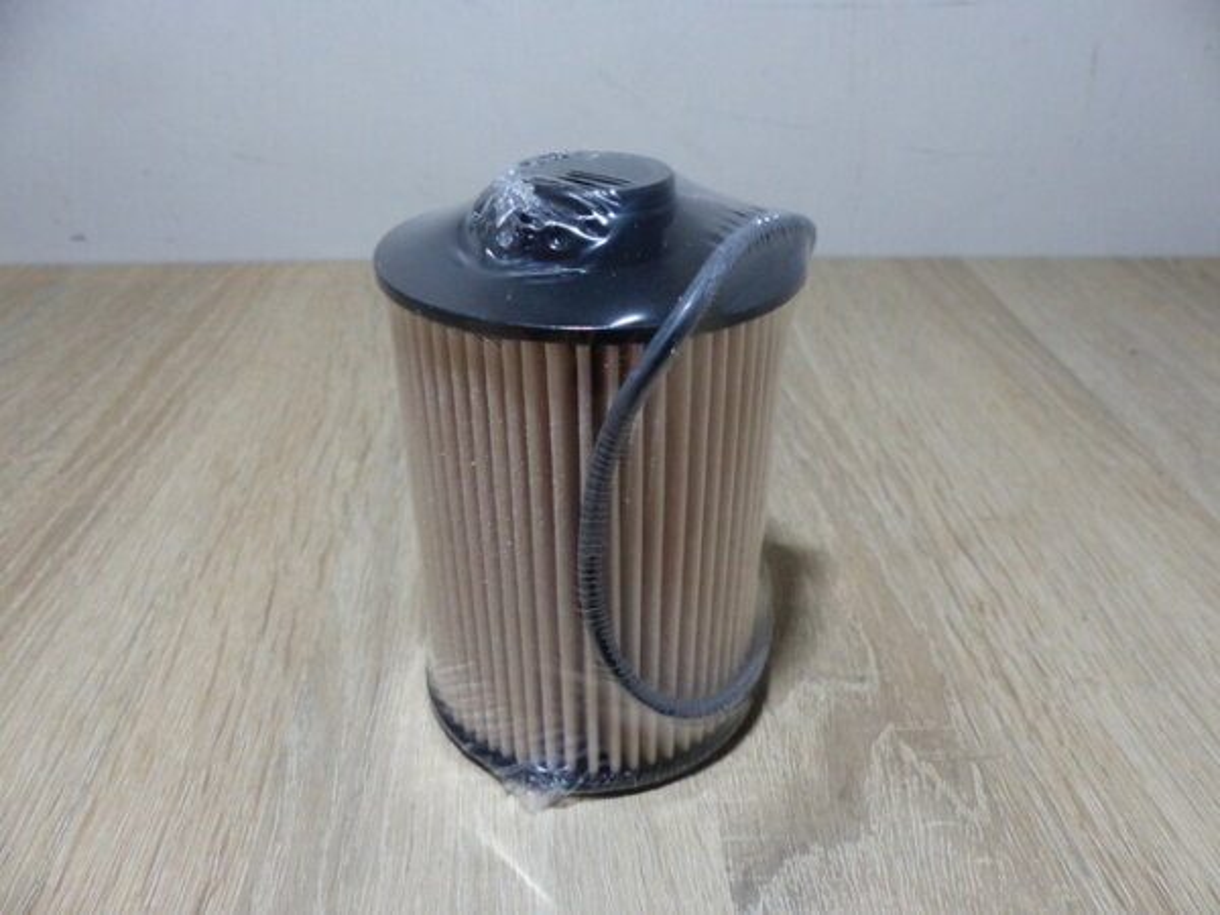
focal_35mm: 26
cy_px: 458
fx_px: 916
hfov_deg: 67.3
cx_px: 610
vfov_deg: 53.1
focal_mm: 4.5
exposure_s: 1/40
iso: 400
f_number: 2.8
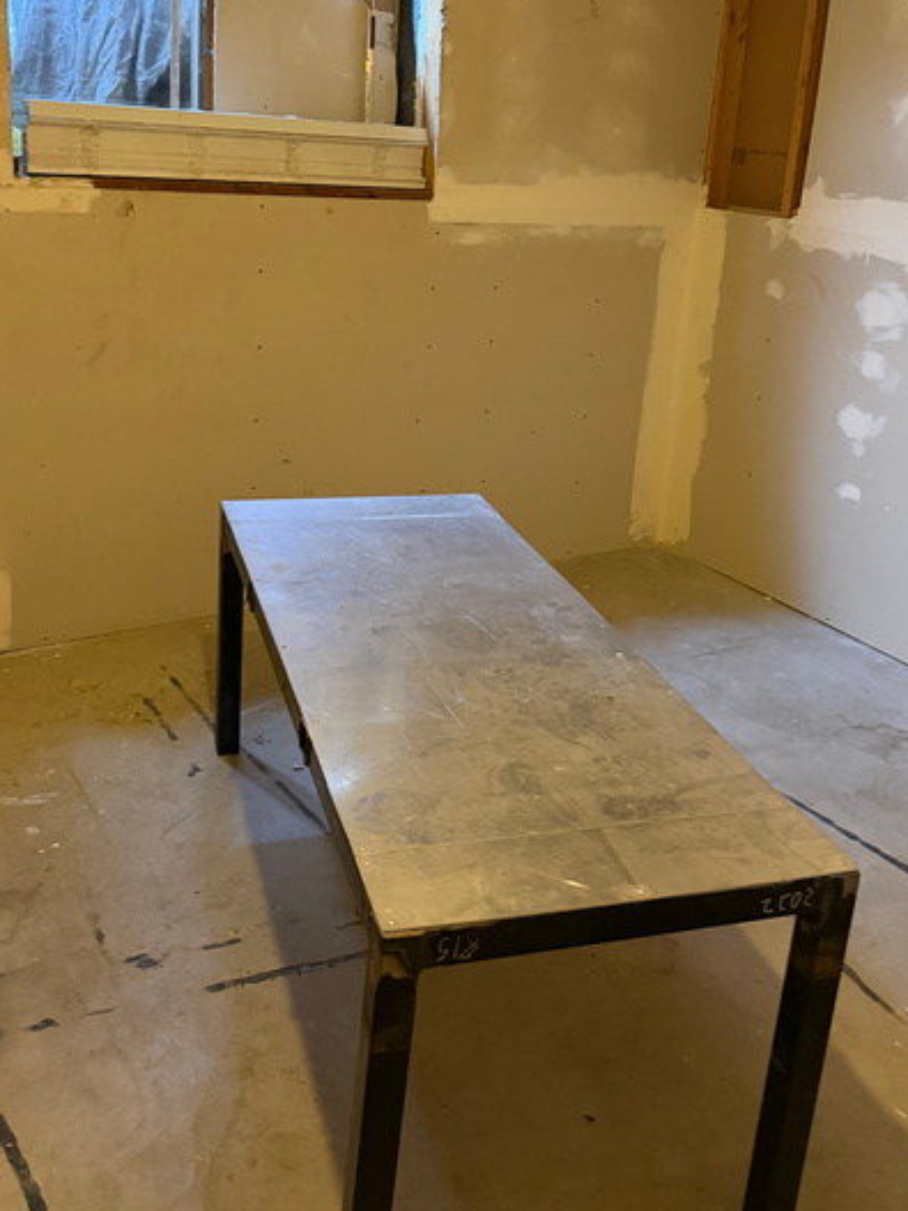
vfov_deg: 51.9
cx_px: 457
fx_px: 1225
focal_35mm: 35
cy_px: 425
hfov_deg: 40.7
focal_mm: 6.76
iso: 1000
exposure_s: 1/40
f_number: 1.78
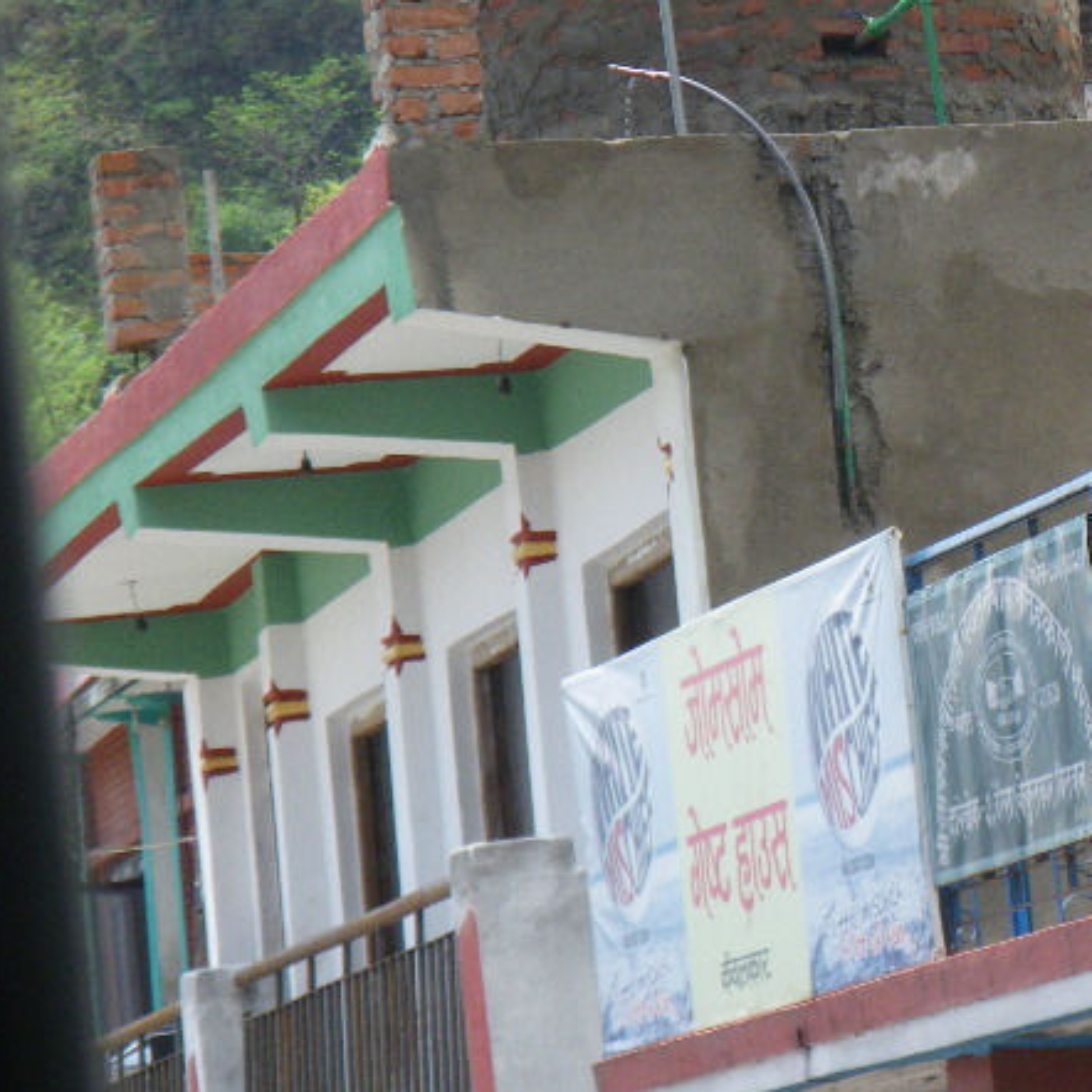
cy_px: 546
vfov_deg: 7.3
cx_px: 901
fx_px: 8530
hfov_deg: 7.3
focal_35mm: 239
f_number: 5.5
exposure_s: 1/250
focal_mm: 25
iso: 160
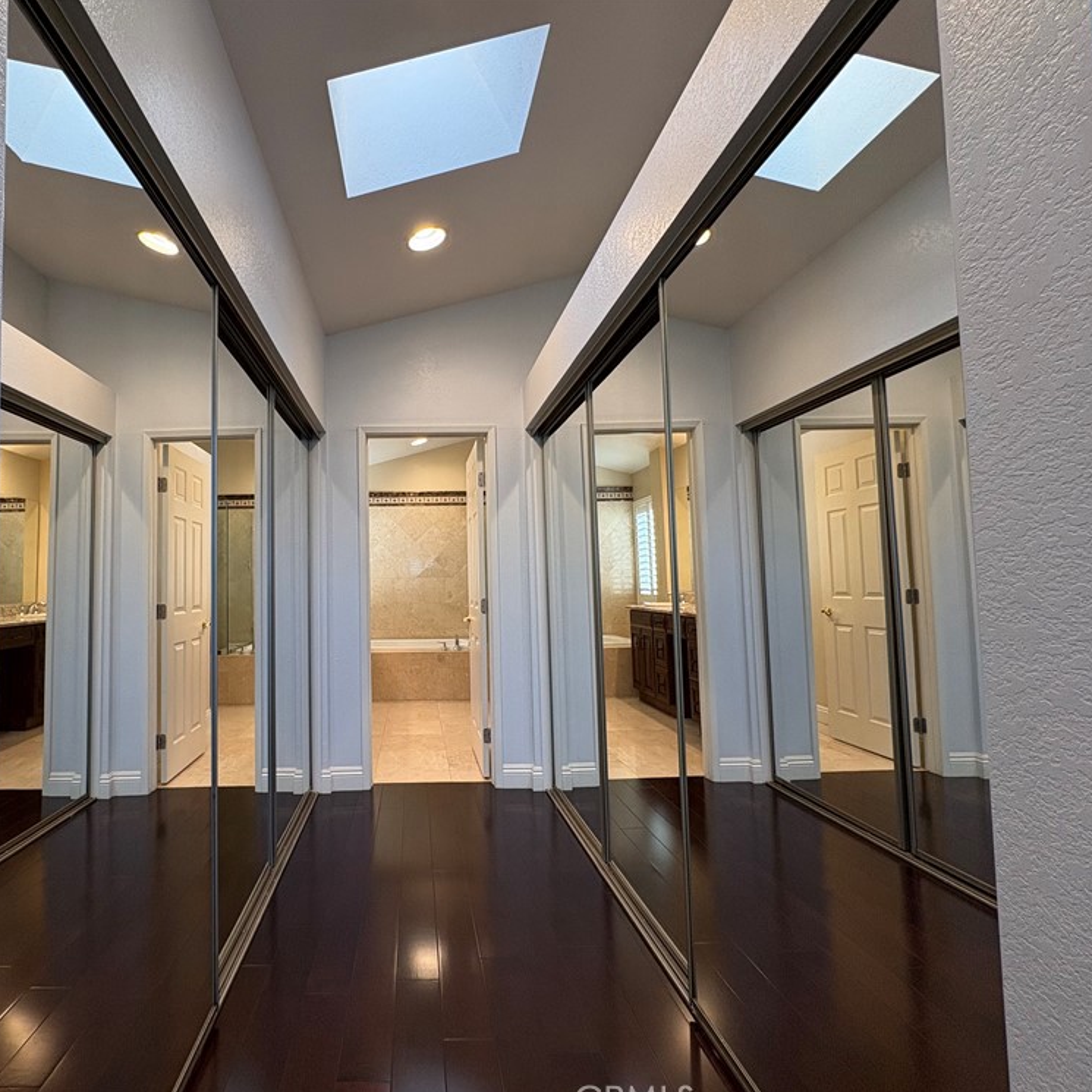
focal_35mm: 17
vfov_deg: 84.0
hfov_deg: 82.5
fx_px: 607
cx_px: 416
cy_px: 557
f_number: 2.2
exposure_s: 1/60
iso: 160
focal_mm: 2.22
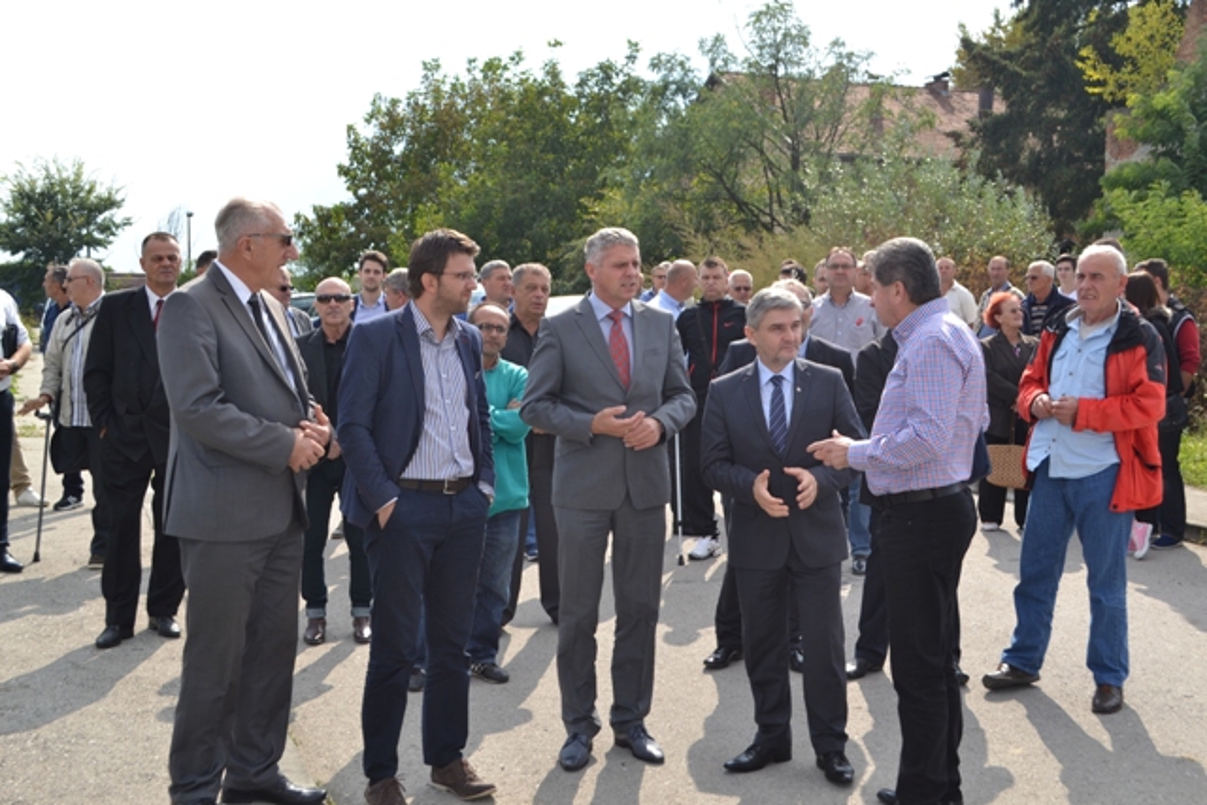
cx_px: 604
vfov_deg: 30.9
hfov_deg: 45.0
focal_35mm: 44
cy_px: 402
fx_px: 1459
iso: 100
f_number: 8
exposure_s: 1/200
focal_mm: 29
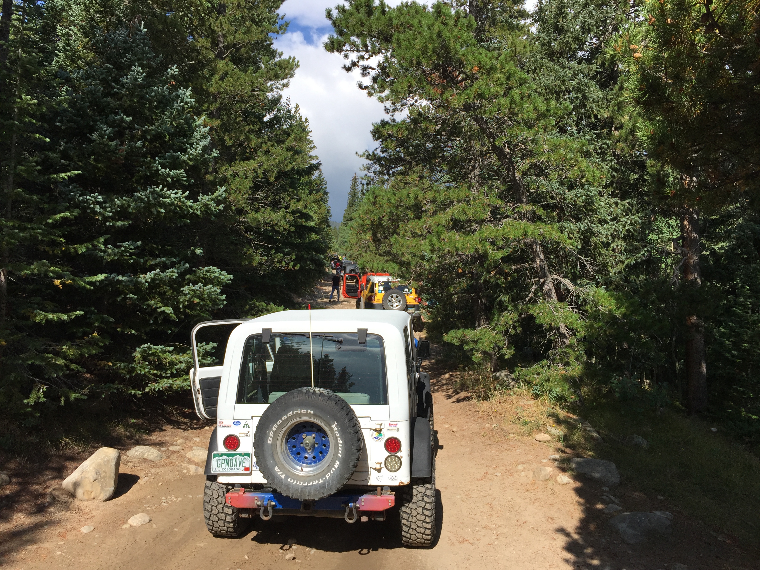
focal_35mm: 29
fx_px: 637
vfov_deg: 48.2
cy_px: 285
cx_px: 380
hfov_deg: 61.7
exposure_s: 1/1799
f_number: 2.2
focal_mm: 4.15
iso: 32
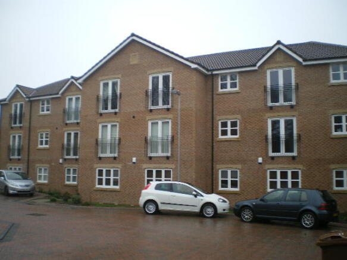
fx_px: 361
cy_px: 130
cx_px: 174
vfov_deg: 39.6
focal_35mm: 36
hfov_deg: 51.4
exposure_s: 1/80
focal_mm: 6.3
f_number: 3.1
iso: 50
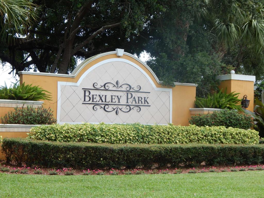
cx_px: 132
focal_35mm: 75
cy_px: 99
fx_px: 572
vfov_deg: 19.6
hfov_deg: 26.0
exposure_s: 1/400
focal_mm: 13.5
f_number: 4.2
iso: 125
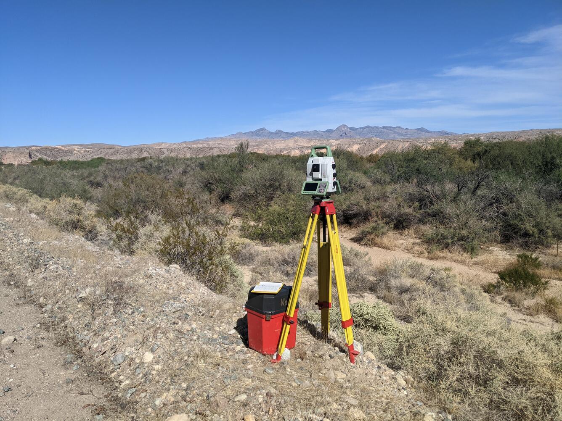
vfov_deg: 51.4
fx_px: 438
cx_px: 281
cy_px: 210
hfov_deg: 65.3
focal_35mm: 27
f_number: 1.8
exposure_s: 1/4695
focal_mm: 4.44
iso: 63
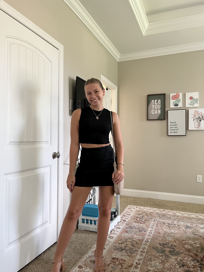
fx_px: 204
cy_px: 136
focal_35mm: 26
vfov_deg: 67.3
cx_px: 102
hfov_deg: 53.1
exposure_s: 1/60
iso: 320
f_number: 1.6
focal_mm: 5.1
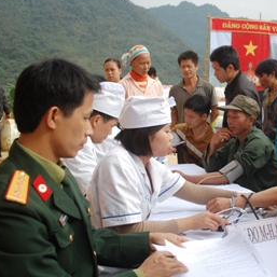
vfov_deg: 34.7
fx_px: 444
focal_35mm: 49
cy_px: 145
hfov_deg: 33.8
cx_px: 213
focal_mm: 22
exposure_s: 1/640
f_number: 4
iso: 200
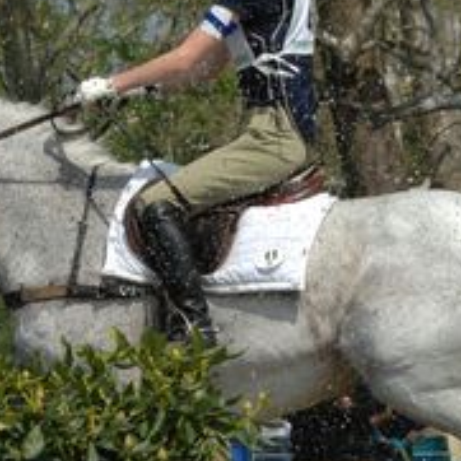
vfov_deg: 5.2
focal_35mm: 338
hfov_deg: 5.2
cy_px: 378
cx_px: 127
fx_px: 5085
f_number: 9.5
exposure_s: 1/1000
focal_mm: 75
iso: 500
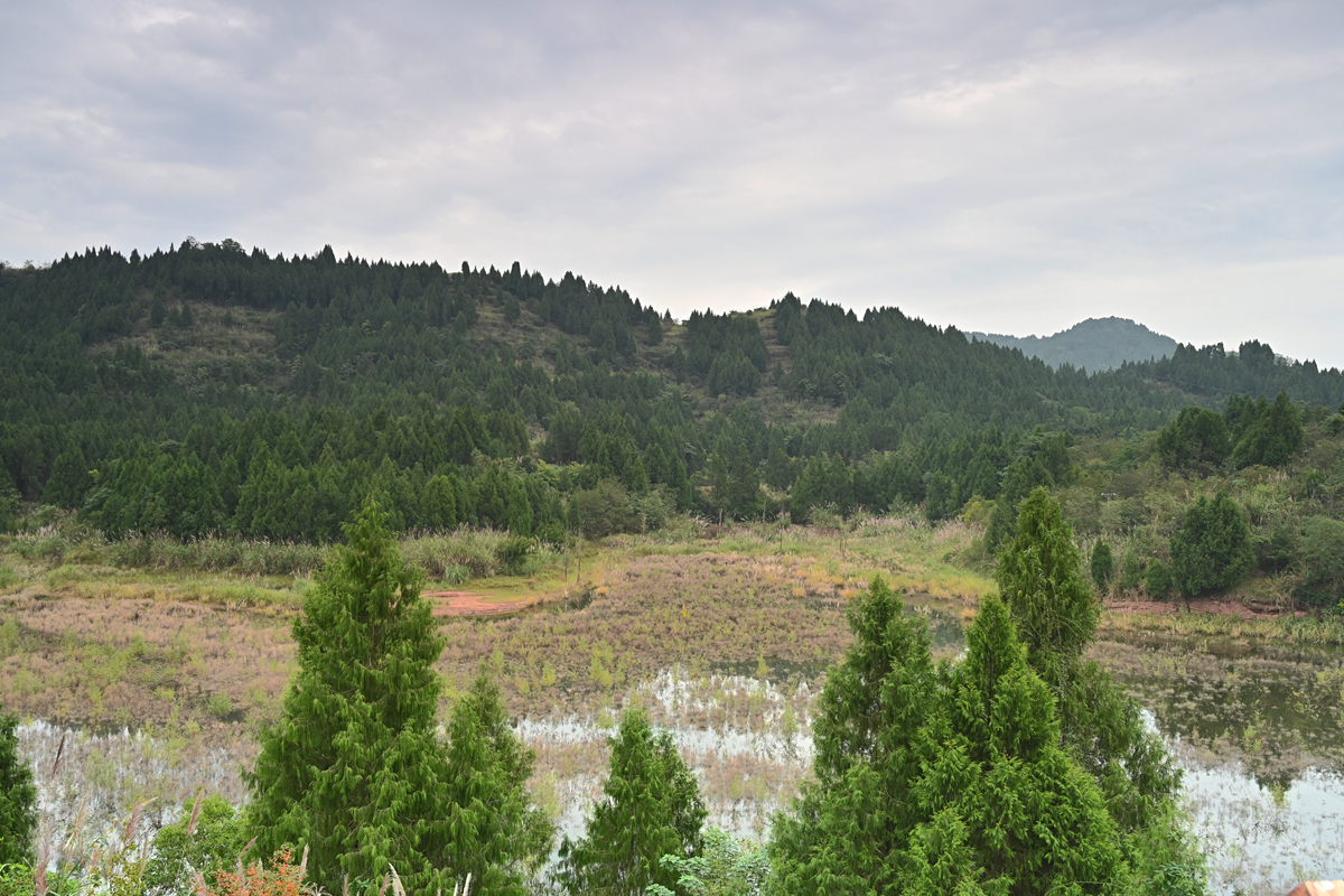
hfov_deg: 58.0
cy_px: 448
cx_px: 672
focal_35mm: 32
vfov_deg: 40.5
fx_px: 1213
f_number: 8
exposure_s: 1/100
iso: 800
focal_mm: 32.5
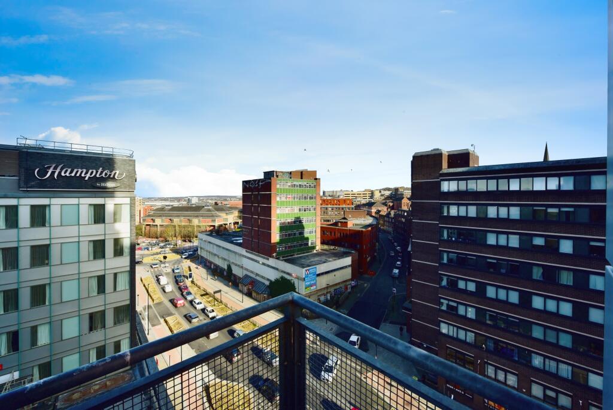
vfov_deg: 81.3
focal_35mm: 14
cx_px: 306
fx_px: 239
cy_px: 205
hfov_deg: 104.2
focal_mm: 14
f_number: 13
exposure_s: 1/350
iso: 400
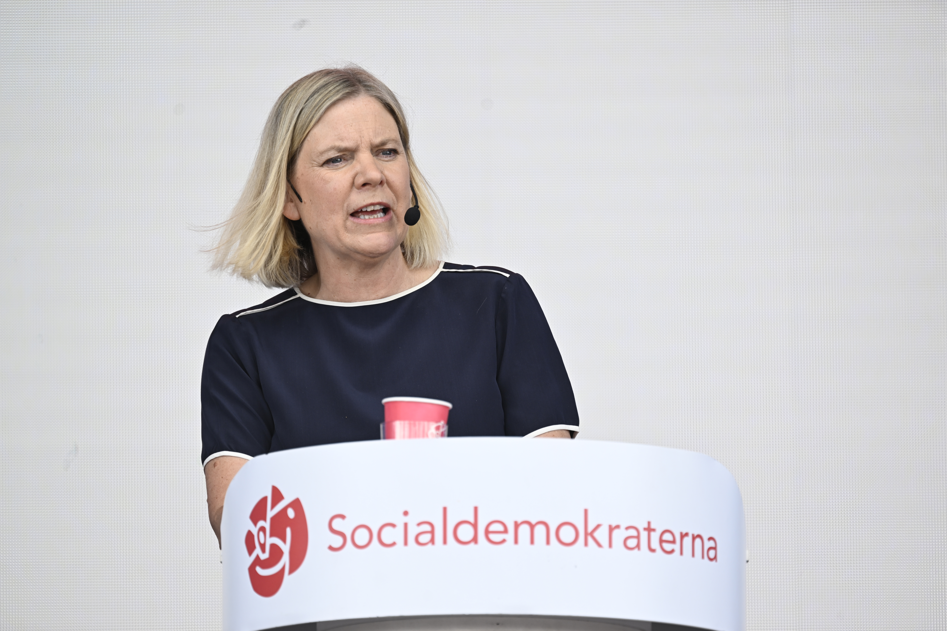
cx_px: 474
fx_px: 10521
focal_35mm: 400
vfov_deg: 3.4
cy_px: 316
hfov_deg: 5.2
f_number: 6.3
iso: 200
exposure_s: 1/160
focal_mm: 400
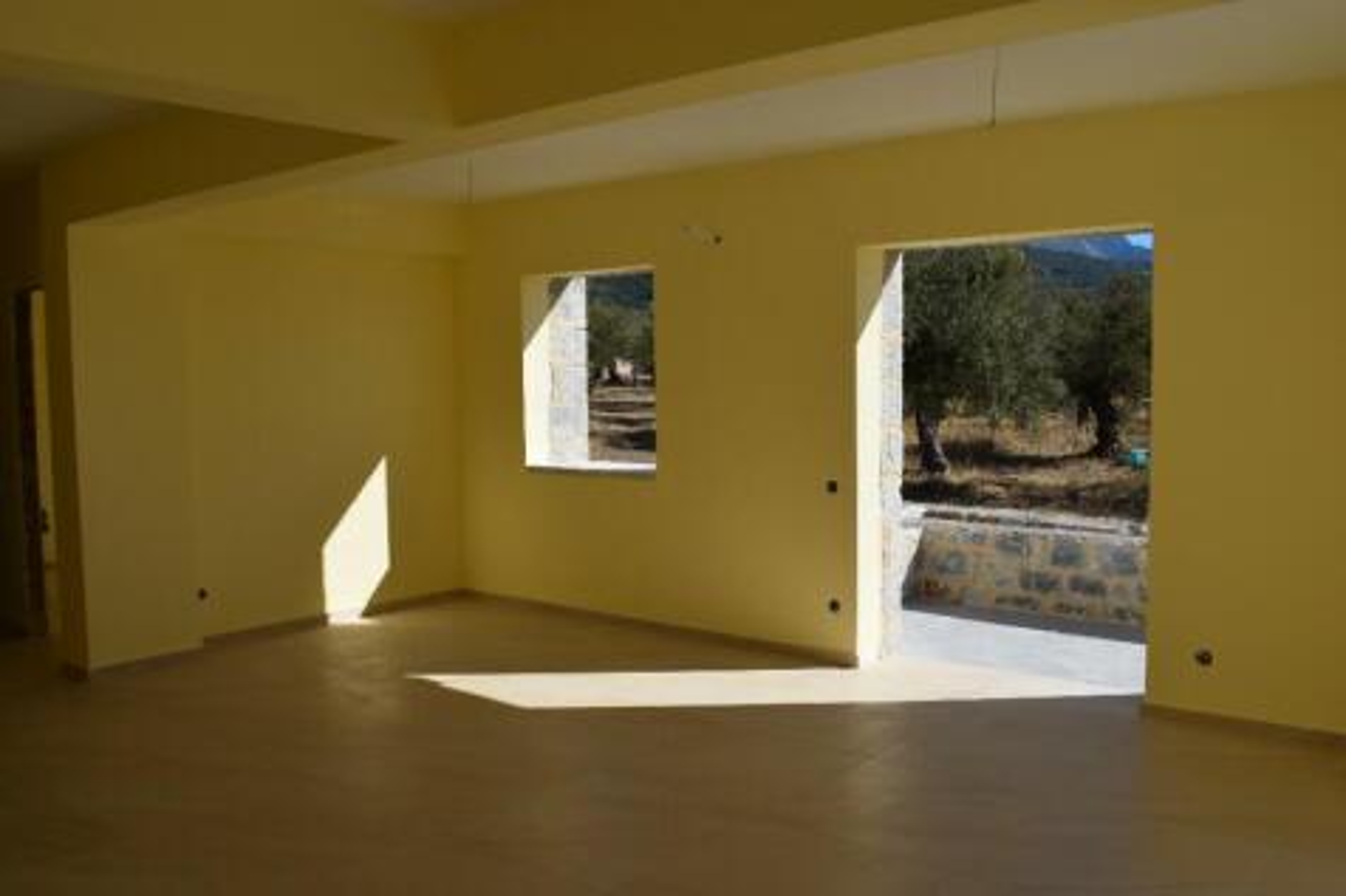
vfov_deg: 43.6
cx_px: 673
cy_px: 448
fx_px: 1121
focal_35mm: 30
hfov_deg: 61.9
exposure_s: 1/500
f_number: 11
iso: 200
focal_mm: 20
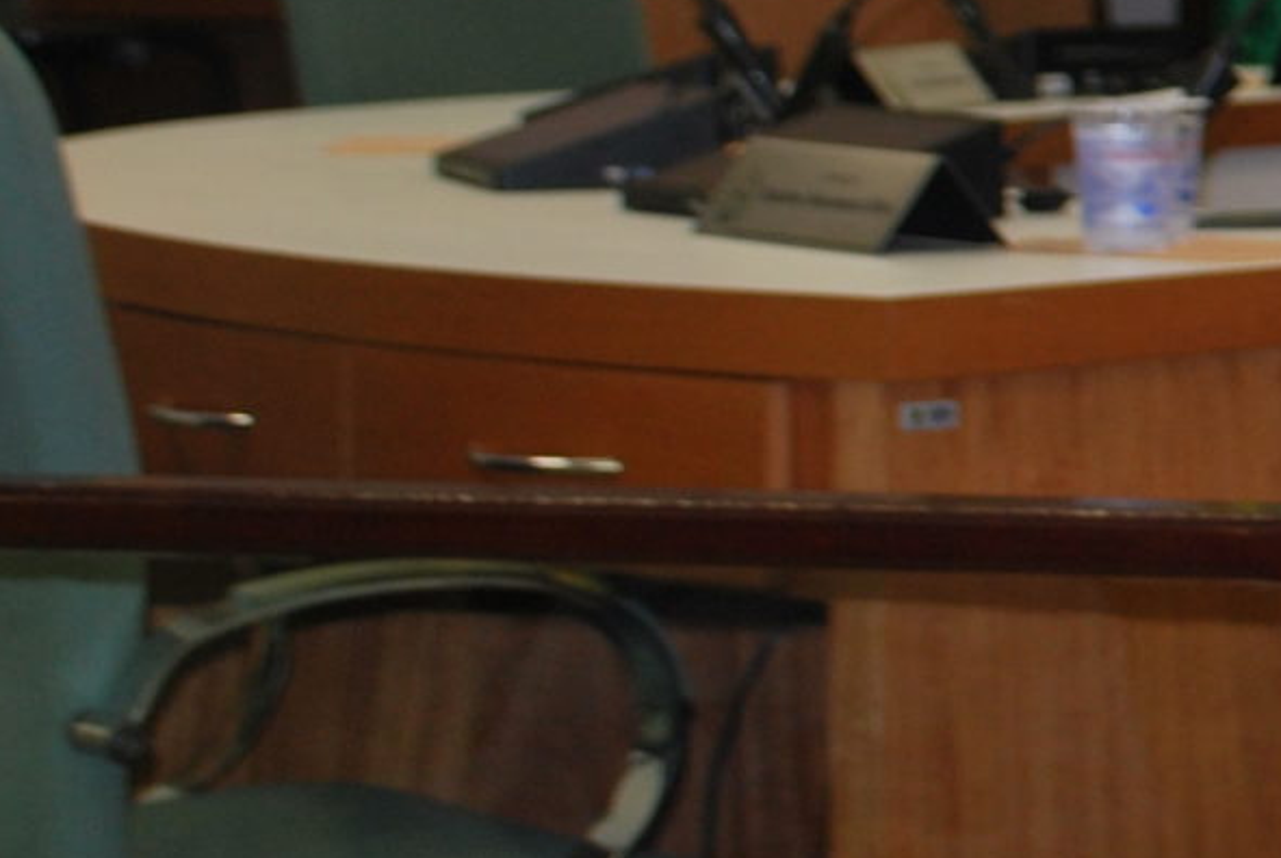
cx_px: 2410
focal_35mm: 169
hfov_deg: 11.2
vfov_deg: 8.1
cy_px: 91
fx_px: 6023
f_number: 4.5
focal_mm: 26
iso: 200
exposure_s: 1/60
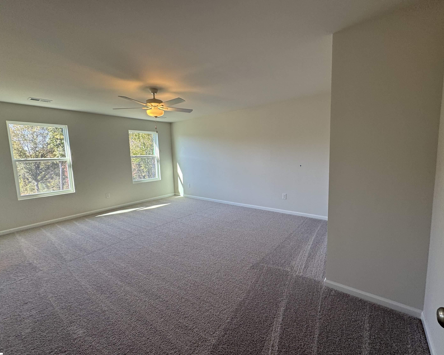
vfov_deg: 84.0
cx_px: 232
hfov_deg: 96.7
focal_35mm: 15
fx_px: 197
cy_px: 175
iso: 80
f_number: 2.2
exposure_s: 1/120
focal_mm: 2.22
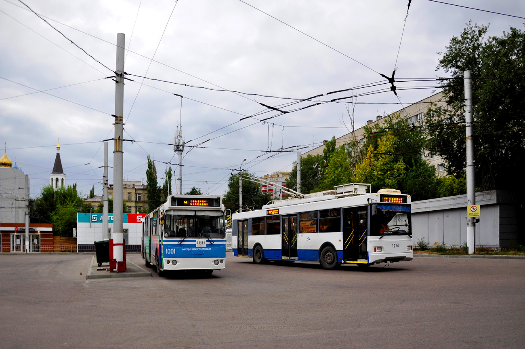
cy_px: 174
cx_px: 262
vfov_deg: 47.8
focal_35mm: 27
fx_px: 393
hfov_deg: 67.5
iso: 400
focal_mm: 18
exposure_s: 1/160
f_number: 4.5
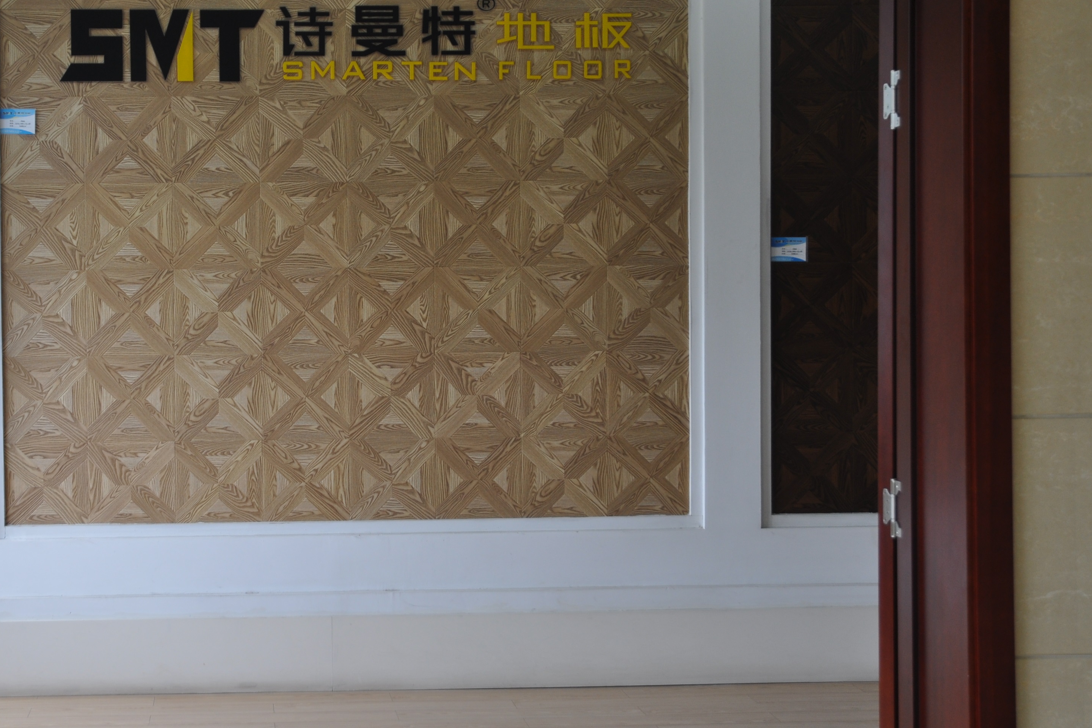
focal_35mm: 58
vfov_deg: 23.4
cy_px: 305
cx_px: 325
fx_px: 1759
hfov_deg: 34.0
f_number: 6.3
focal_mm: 26
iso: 200
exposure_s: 1/40
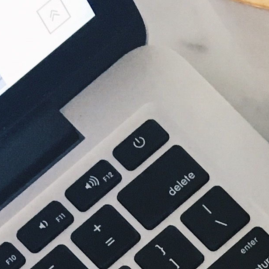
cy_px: 847
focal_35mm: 168
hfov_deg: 9.7
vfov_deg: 8.5
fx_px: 1477
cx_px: 533
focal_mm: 4.15
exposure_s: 1/30
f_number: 2.2
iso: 100
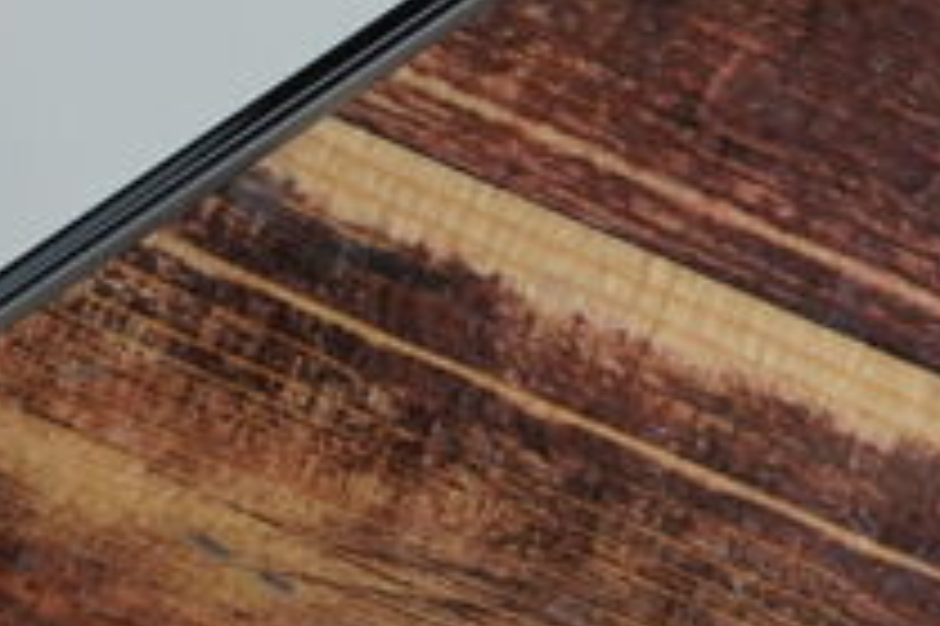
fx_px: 6522
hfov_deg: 8.2
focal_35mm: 250
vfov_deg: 5.4
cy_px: -455
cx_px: 151
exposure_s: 1/160
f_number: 6.3
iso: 1600
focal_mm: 63
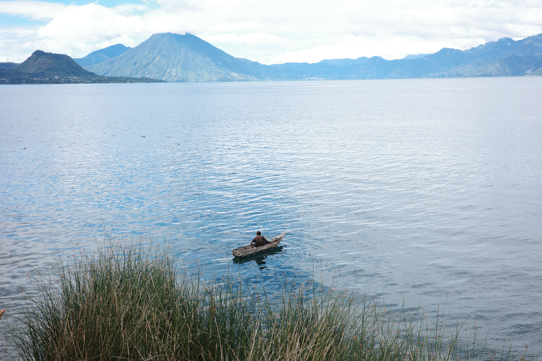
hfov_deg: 48.5
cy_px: 180
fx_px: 602
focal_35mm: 40
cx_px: 271
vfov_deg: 33.4
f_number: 2.8
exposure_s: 1/1000
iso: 200
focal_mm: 26
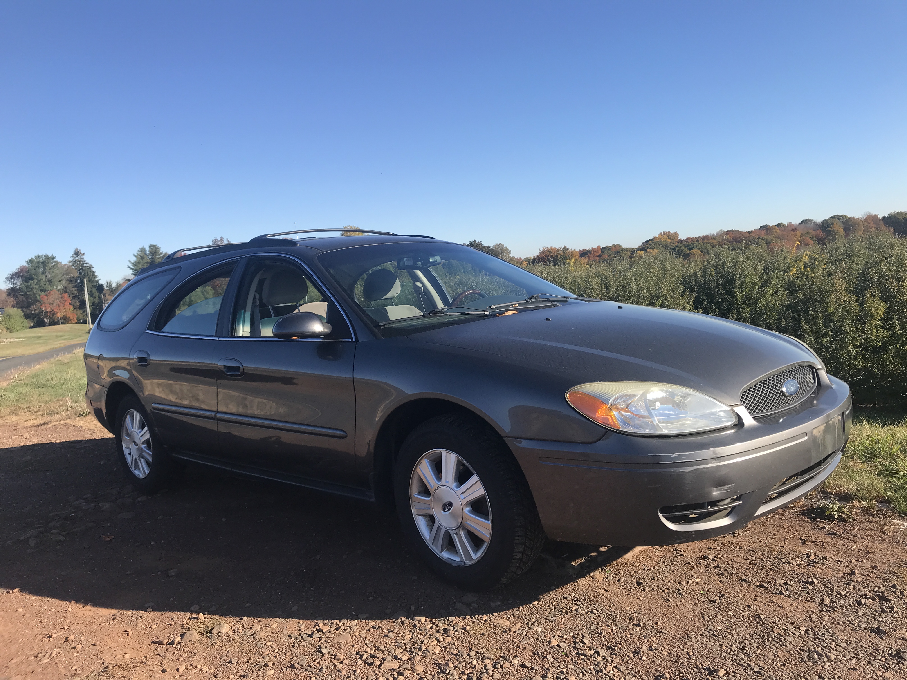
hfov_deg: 63.4
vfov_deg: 49.7
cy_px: 340
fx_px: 734
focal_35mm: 28
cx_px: 454
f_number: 1.8
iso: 20
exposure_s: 1/1473
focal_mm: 3.99
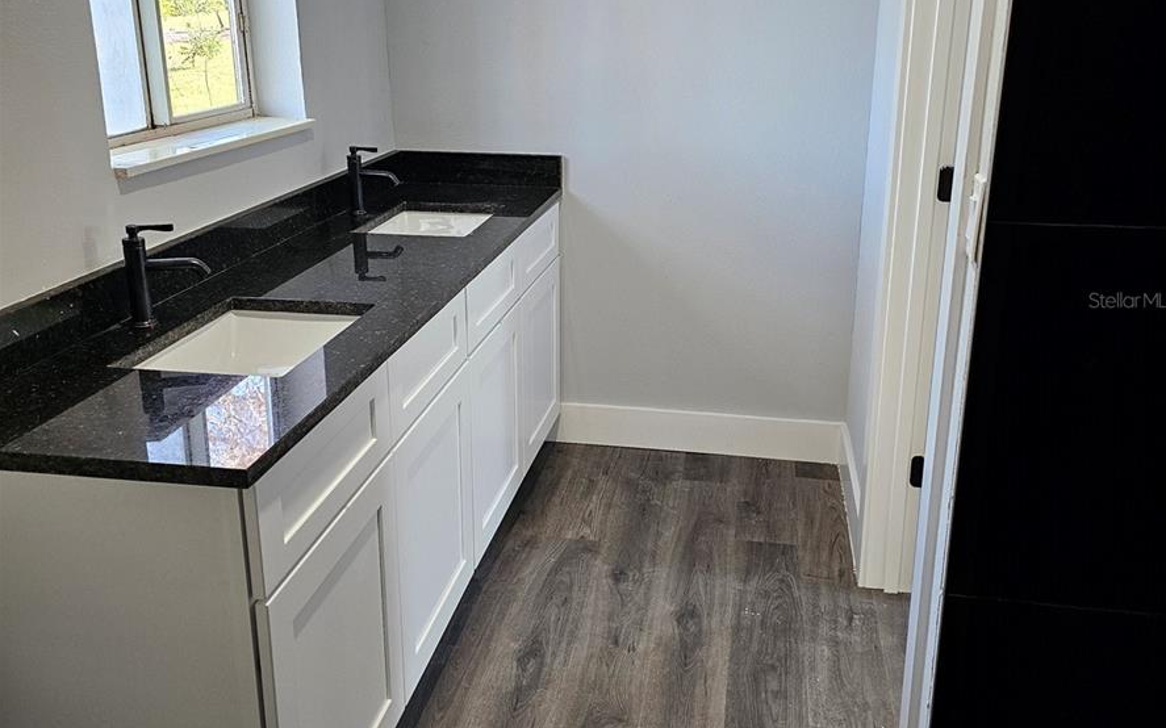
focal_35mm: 33
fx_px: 1048
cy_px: 300
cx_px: 590
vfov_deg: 38.2
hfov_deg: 58.2
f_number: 1.7
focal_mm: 6.3
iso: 250
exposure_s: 1/120
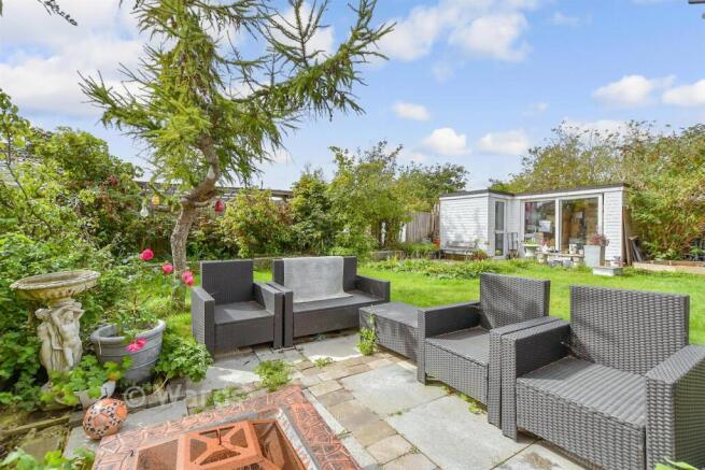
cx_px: 352
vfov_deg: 77.4
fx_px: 294
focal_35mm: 15
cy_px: 235
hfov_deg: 100.4
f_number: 6.3
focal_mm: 10
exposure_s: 1/320
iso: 160
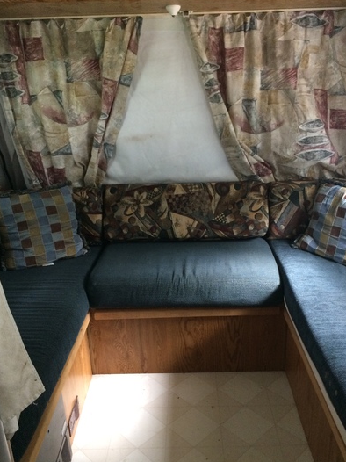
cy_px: 247
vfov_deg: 56.8
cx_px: 185
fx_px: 427
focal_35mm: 32
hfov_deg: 44.1
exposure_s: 1/30
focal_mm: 4.15
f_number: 2.2
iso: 250
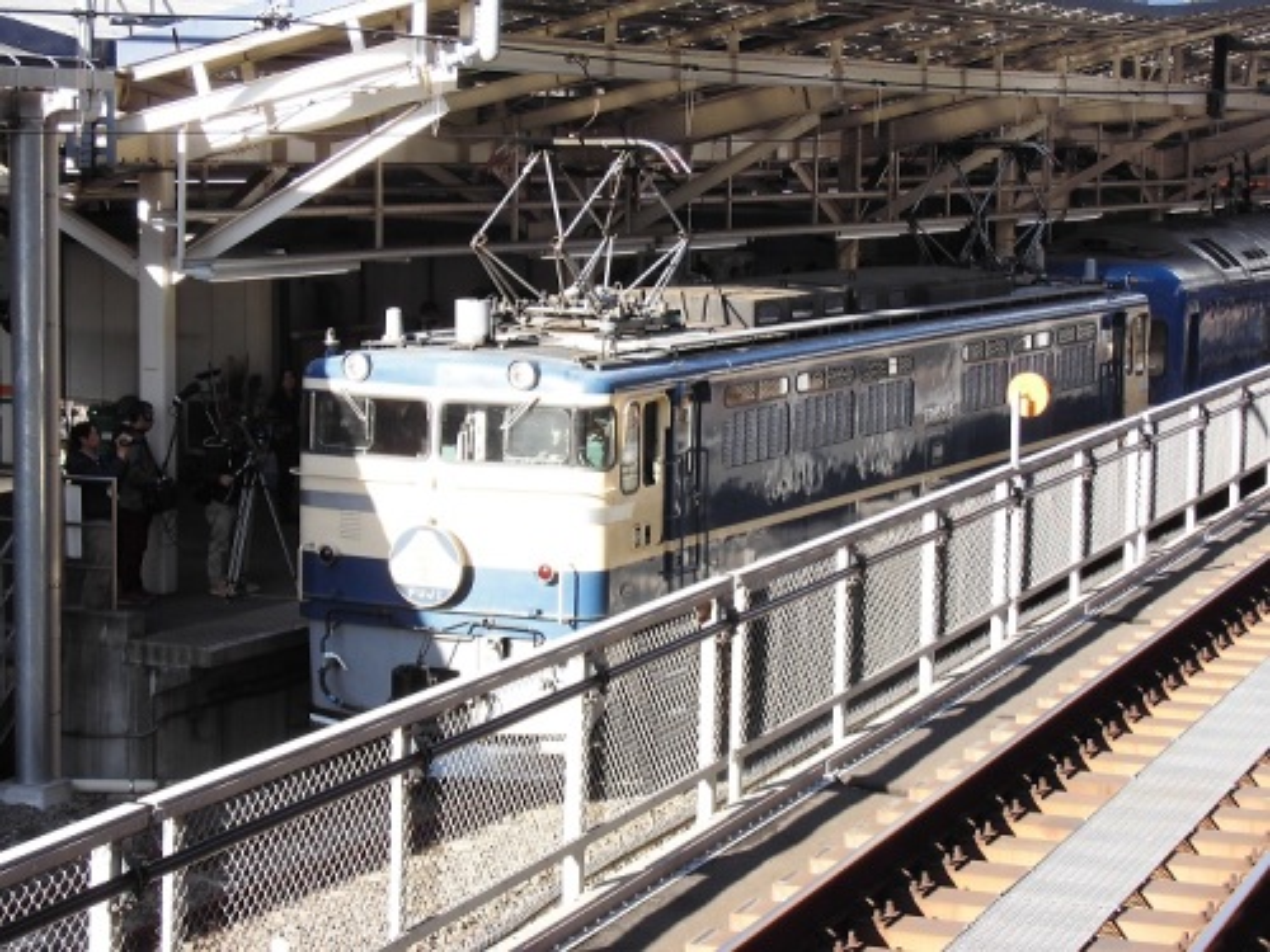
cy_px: 476
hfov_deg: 26.7
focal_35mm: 73
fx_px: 2678
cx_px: 635
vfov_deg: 20.2
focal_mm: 13.1
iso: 80
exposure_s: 1/125
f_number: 4.5
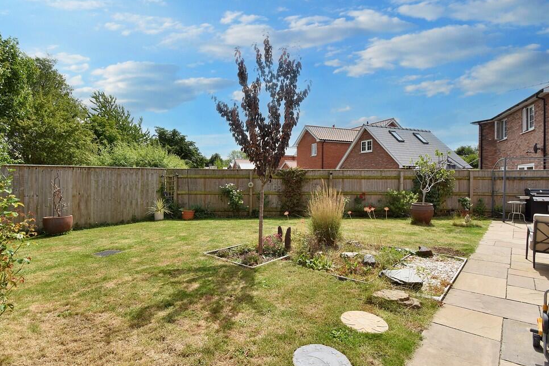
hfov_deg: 91.5
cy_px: 183
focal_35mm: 18
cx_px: 264
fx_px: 267
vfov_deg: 68.8
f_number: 9
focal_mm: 11
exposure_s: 1/320
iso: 100
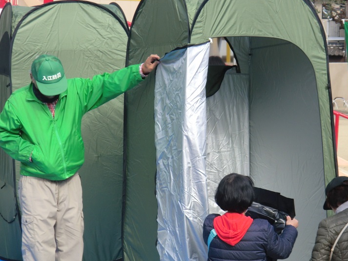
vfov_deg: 13.7
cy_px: 171
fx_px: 1086
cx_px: 221
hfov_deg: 18.2
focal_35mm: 108
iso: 50
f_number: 5.9
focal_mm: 13.9
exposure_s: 1/125
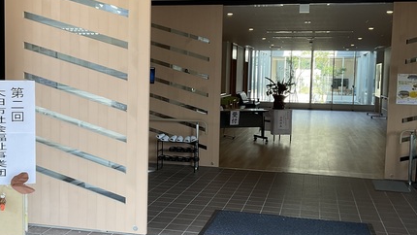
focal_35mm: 49
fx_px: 542
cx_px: 179
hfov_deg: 42.0
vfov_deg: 24.4
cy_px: 118
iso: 25
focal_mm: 3
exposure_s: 1/120
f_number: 1.8
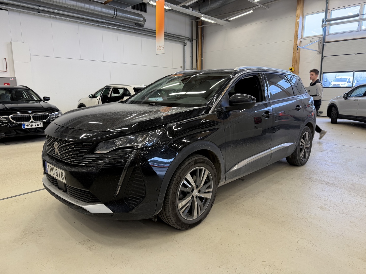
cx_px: 183
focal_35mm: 24
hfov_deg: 71.6
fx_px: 254
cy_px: 137
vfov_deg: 56.8
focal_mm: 6.76
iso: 100
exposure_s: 1/100
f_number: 1.78
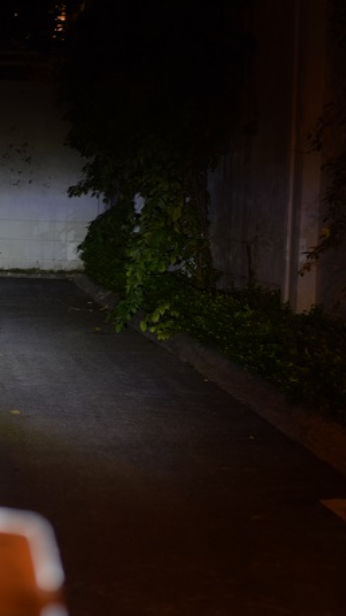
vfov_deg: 25.4
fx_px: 1368
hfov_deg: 14.0
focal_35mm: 84
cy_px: 310
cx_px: -75
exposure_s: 1/20
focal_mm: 35
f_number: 2
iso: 400
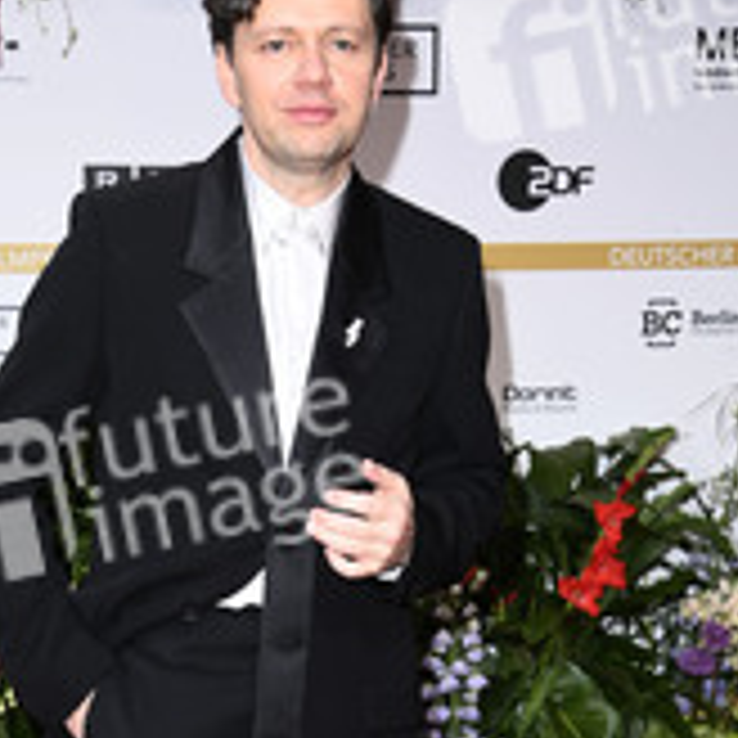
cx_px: 266
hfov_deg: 16.1
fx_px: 2605
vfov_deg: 15.9
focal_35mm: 108
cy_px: 711
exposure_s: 1/250
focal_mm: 52
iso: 500
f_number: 5.6
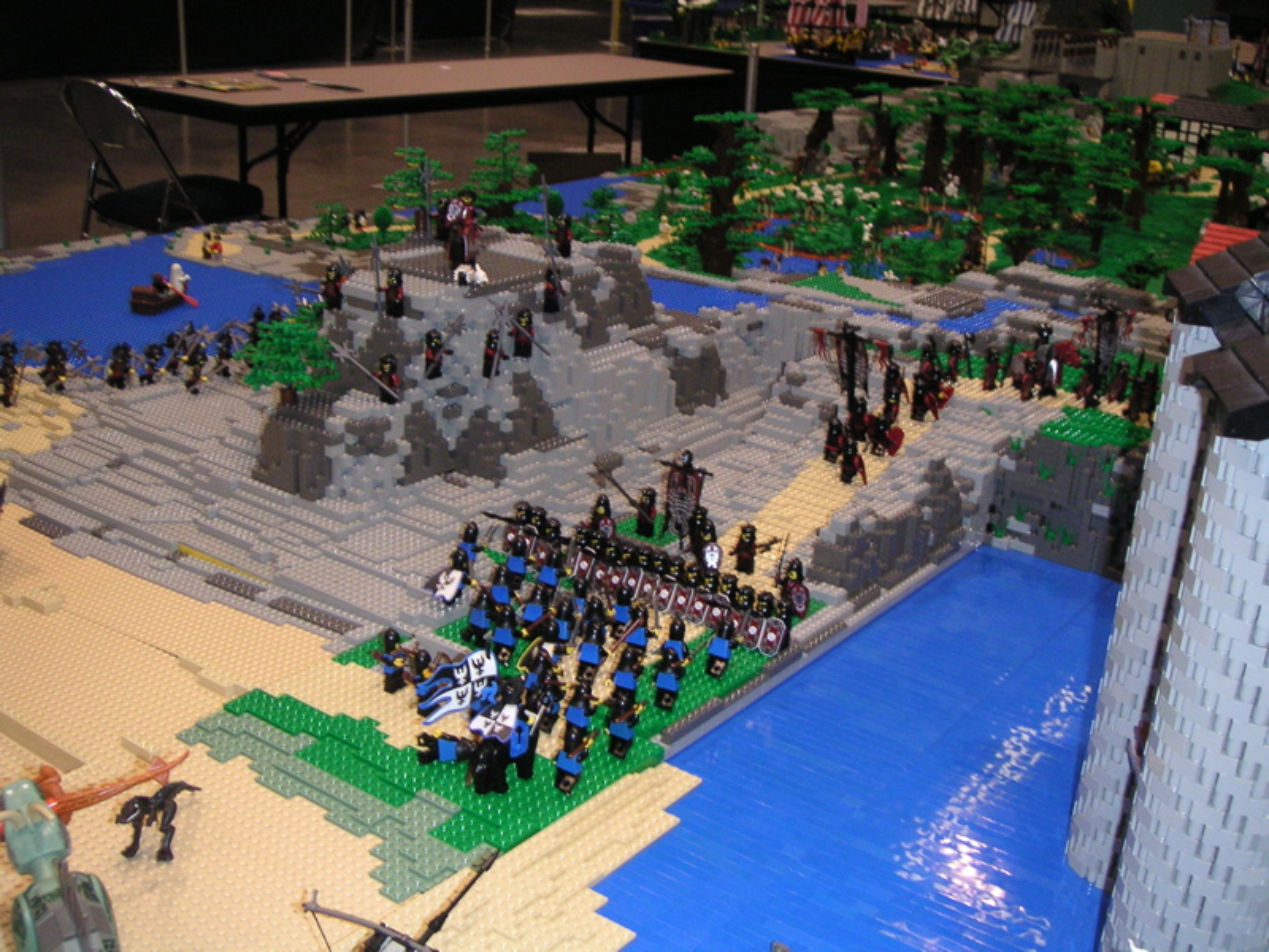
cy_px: 476
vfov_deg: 37.7
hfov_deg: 49.0
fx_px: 1393
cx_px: 634
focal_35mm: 38
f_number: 2.8
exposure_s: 1/45
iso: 160
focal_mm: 6
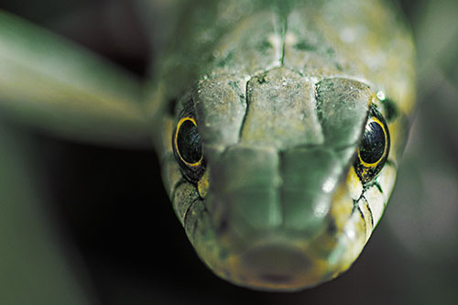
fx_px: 2671
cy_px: 152
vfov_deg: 6.5
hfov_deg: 9.8
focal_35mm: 210
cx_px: 229
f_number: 8
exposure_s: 1/250
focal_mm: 210
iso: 360
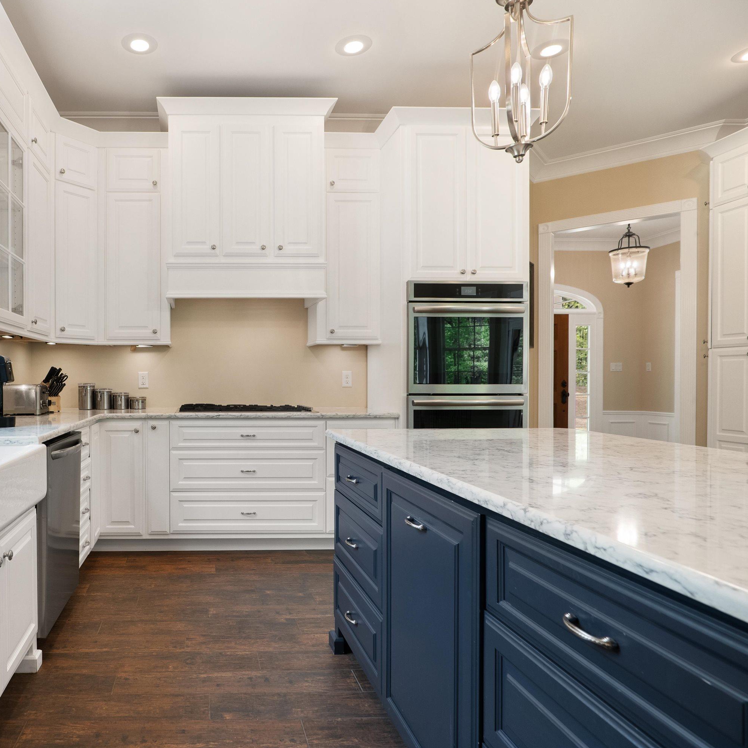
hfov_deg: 68.3
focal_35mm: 21
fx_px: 513
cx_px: 203
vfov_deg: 72.1
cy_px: 382
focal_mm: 16
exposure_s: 1/50
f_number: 5.6
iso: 1250
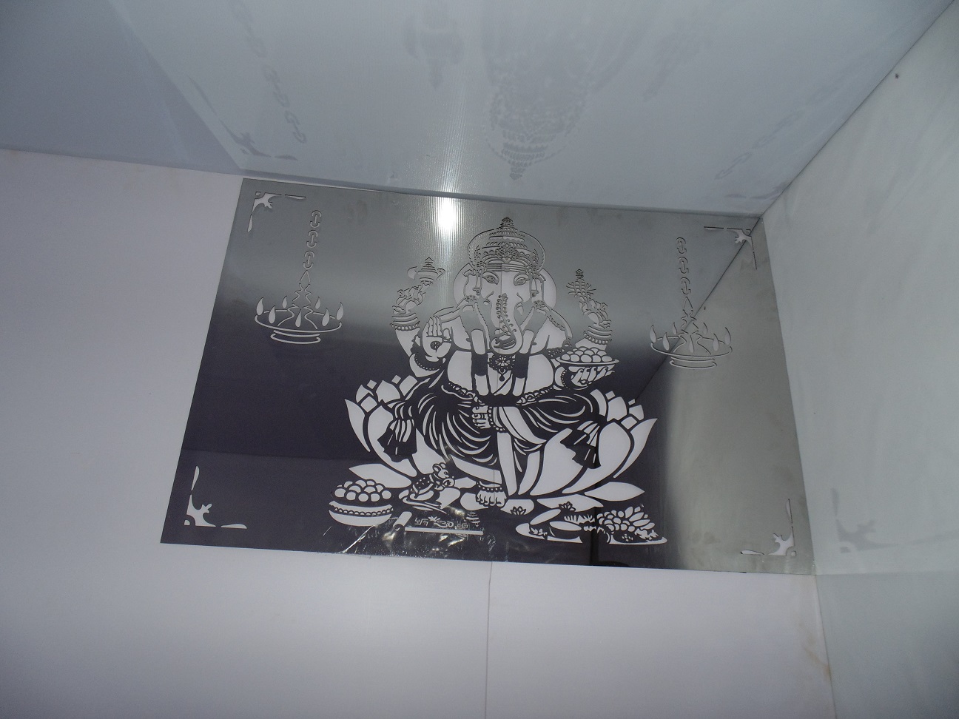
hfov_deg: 76.4
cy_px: 360
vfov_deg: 61.1
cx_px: 480
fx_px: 609
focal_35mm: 22
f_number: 3.1
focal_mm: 4
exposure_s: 1/30
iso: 80
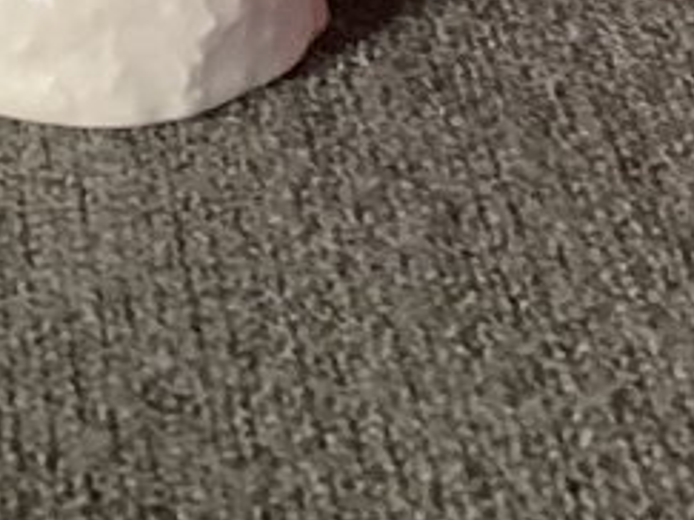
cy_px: -1090
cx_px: -153
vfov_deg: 6.9
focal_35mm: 193
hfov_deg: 10.1
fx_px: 3867
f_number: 2.4
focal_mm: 3.3
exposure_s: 1/60
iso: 250
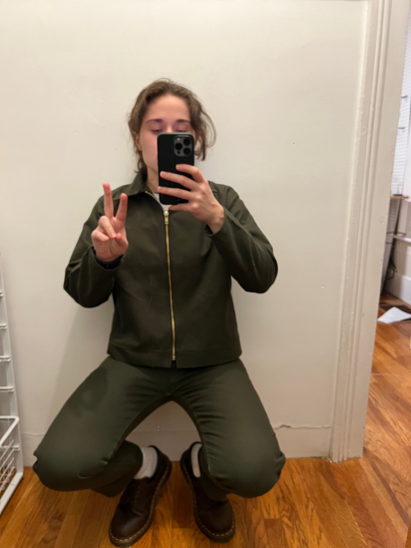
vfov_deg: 67.3
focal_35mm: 26
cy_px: 274
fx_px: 412
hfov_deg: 53.1
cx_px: 206
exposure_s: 1/40
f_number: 1.5
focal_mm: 5.7
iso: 400
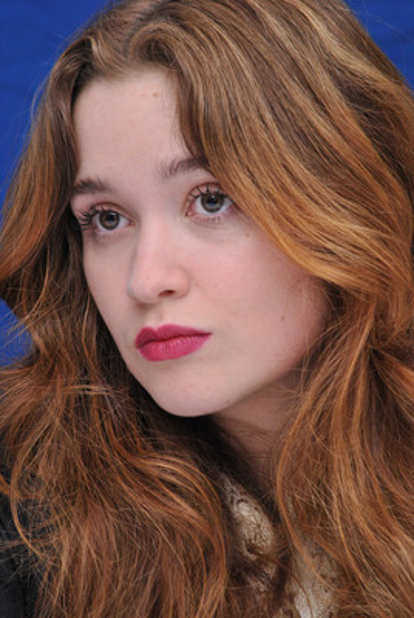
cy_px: 309
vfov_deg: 6.9
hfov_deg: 4.6
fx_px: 5157
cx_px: 207
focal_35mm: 300
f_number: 11
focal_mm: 200
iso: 400
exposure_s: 1/160
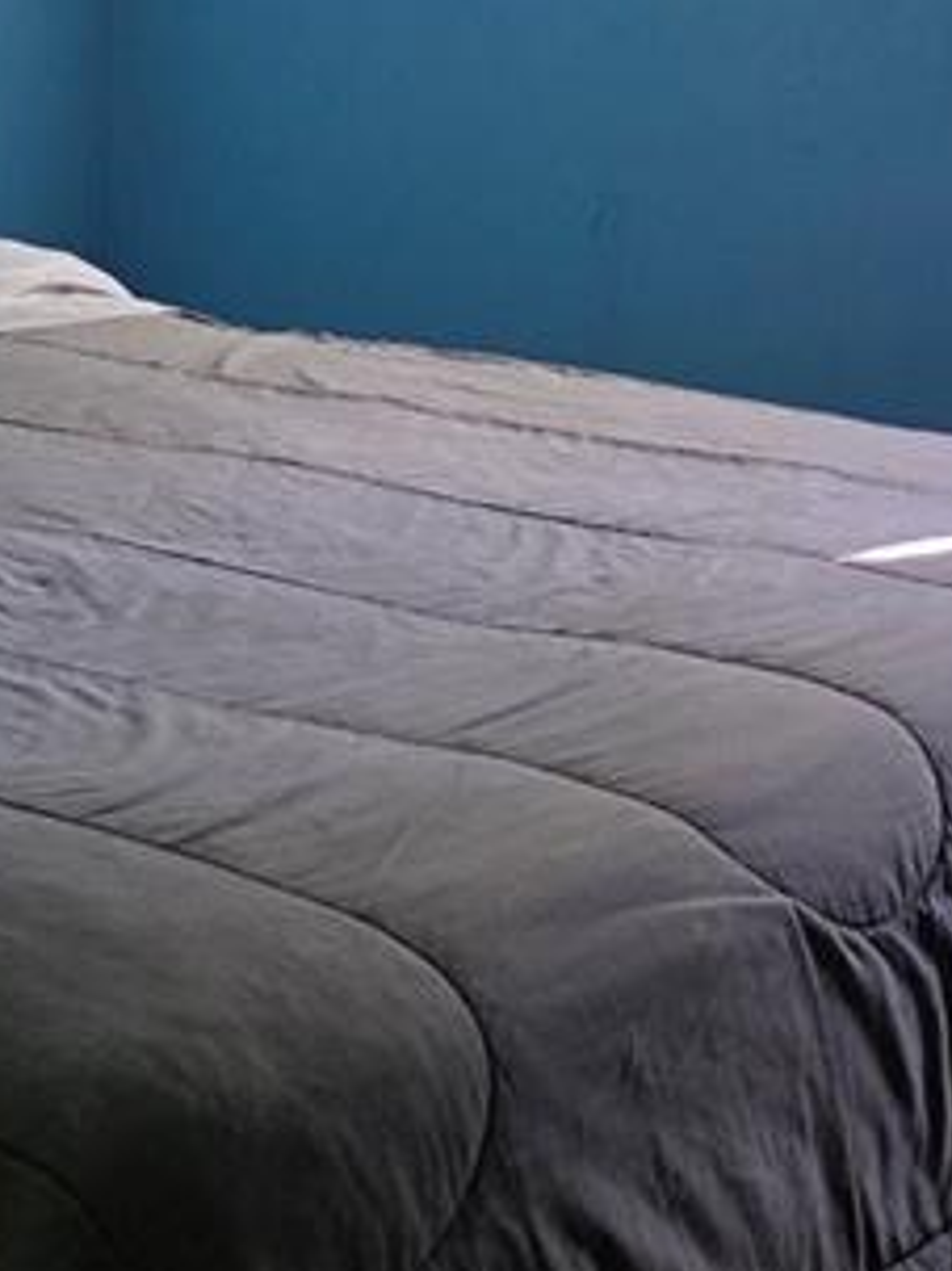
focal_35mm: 91
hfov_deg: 16.2
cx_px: 491
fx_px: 3339
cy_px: -8
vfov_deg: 20.8
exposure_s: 1/120
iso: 320
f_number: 1.7
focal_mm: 6.3
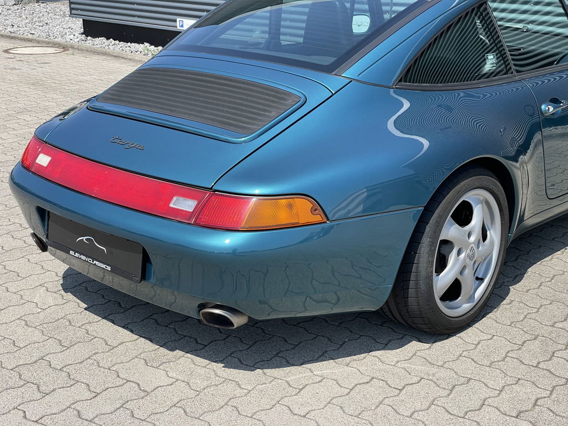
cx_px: 284
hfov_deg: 36.8
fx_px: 853
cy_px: 213
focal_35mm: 52
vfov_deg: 28.0
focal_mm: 6
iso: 25
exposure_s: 1/940
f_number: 2
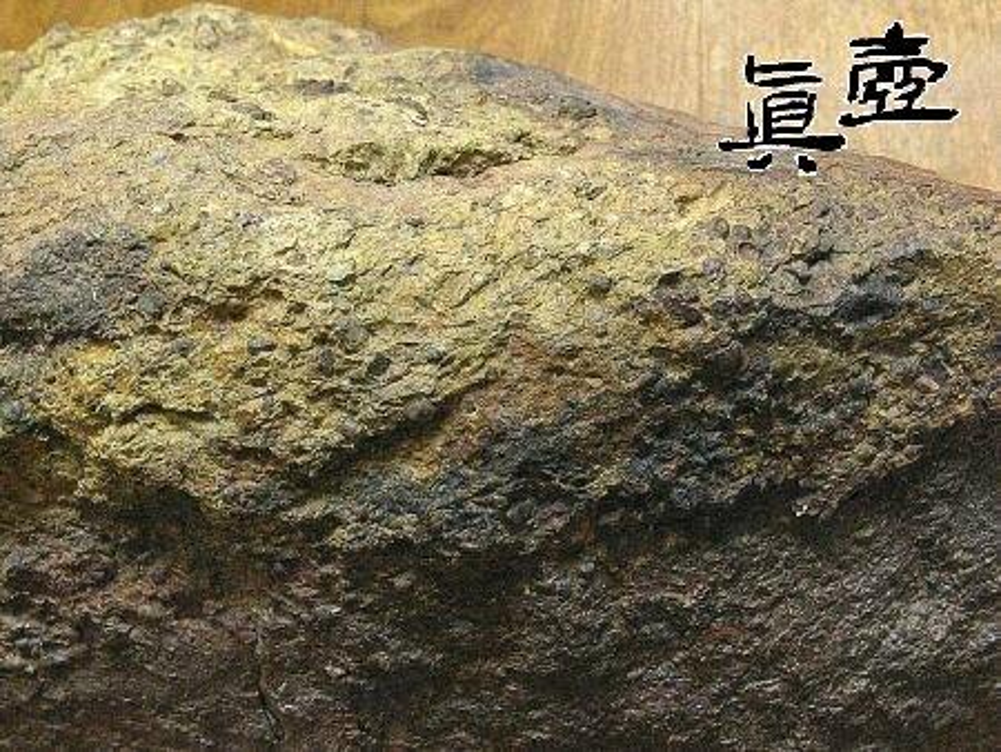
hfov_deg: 26.7
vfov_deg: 20.2
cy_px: 376
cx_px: 500
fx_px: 2112
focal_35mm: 73
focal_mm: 18.8
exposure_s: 1/1.9
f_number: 7.5
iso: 400
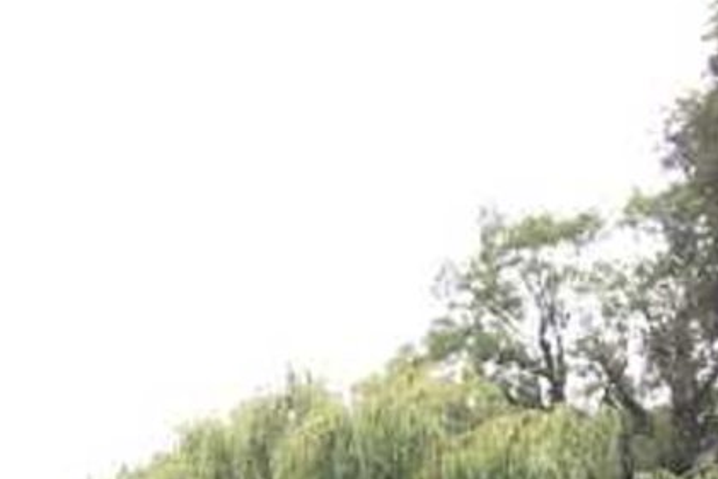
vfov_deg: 15.1
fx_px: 1716
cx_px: 138
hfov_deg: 23.3
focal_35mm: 86
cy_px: 639
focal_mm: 4.15
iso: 25
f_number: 2.2
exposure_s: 1/112
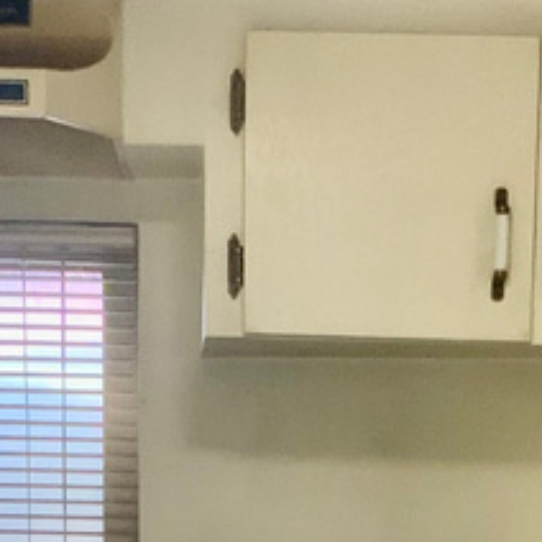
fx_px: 2197
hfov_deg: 14.1
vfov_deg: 13.2
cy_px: 851
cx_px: 276
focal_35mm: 124
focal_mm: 3
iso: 200
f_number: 1.8
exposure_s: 1/60
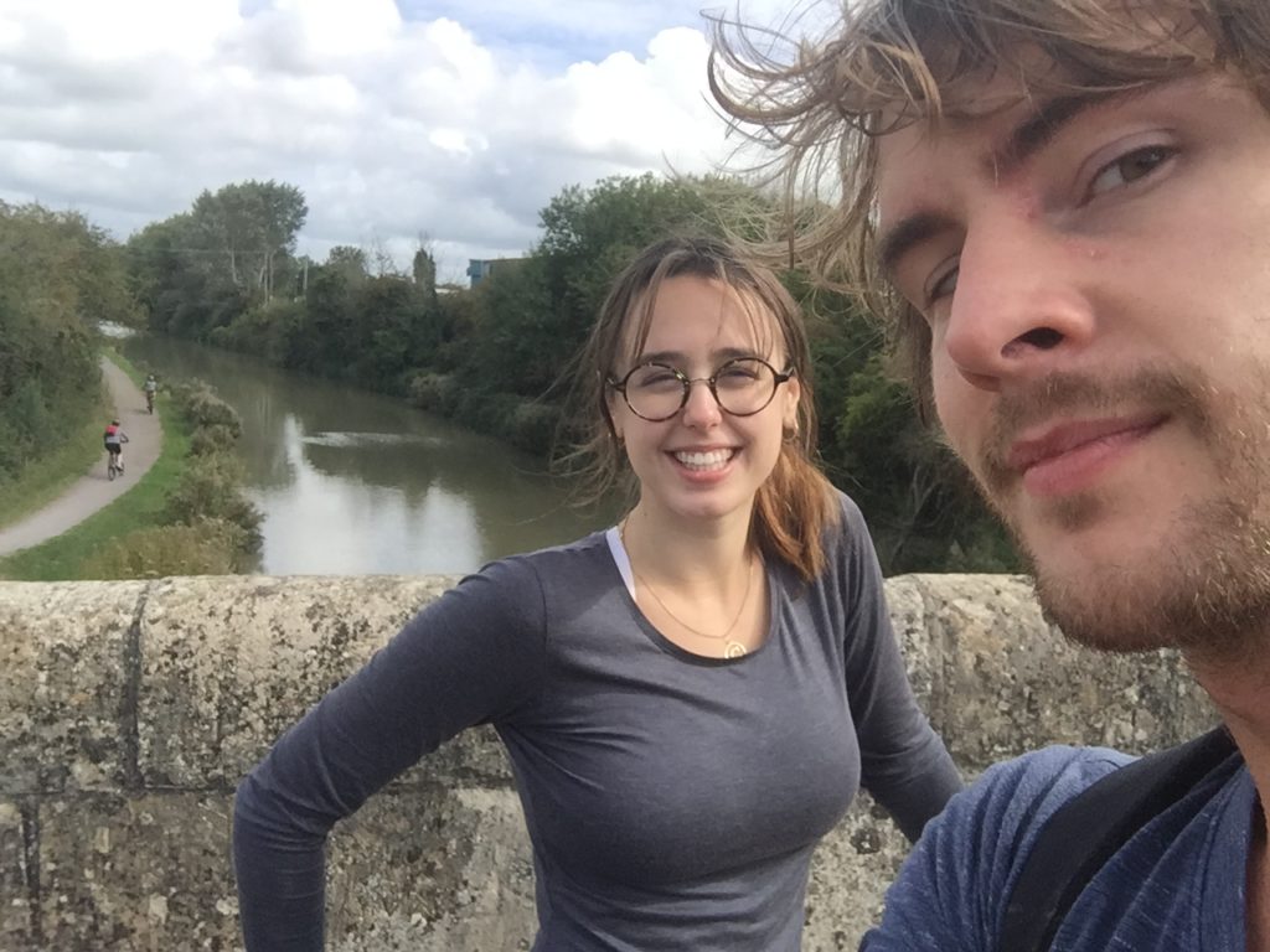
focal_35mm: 31
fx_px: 1137
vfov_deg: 45.4
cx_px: 635
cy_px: 476
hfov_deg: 58.4
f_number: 2.2
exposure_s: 1/683
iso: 32
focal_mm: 2.65
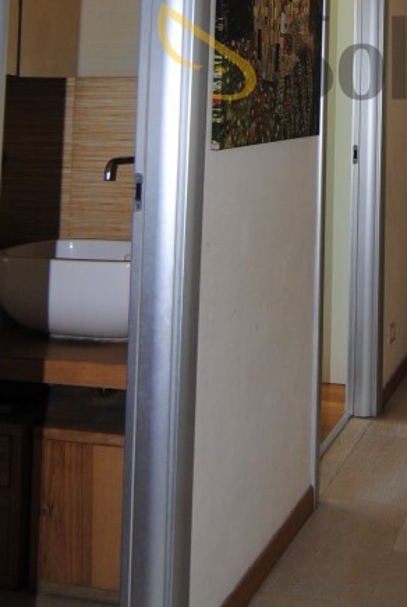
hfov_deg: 24.9
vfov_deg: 36.1
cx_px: 425
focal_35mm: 51
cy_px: 51
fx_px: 867
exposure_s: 1/60
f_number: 4
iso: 200
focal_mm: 13
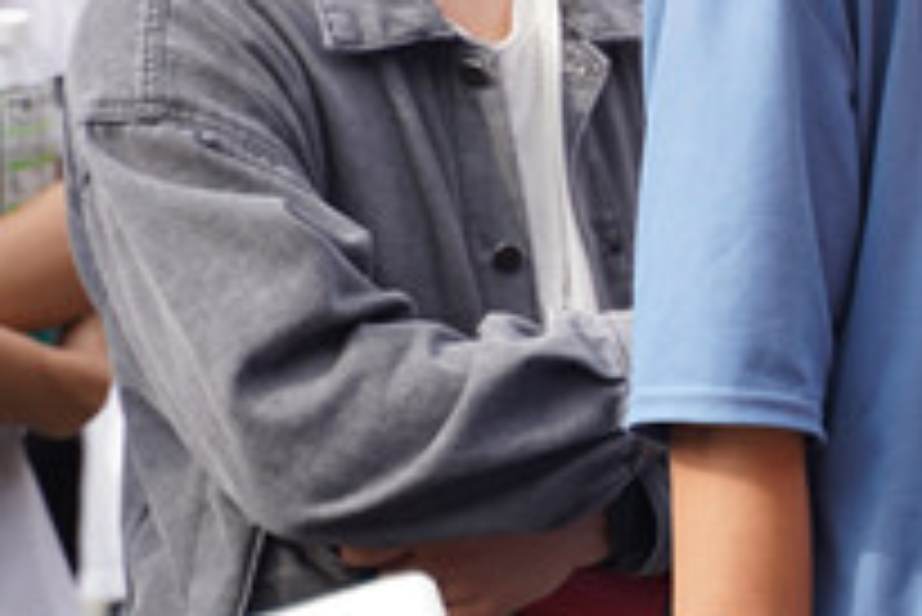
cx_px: 1210
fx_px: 6176
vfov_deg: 5.7
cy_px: -261
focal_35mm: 241
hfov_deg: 8.4
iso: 100
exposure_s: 1/640
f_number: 3.2
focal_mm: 66
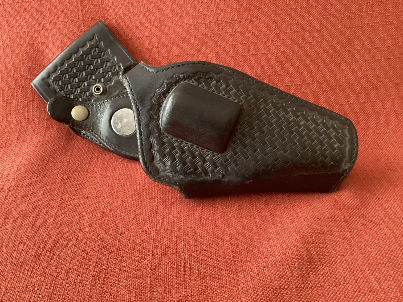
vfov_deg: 45.4
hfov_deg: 58.3
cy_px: 151
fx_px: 361
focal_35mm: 31
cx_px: 202
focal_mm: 3.3
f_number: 2.4
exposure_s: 1/40
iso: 400
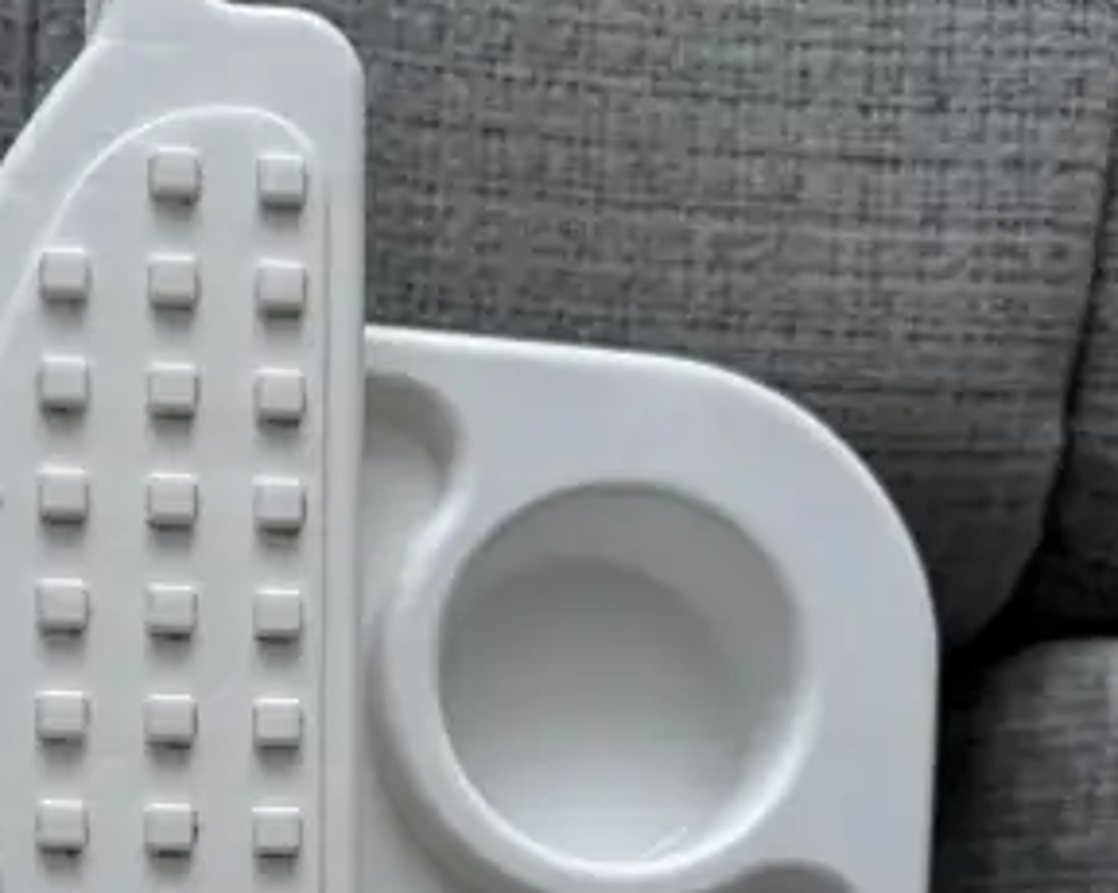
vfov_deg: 22.4
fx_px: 2017
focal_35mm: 61
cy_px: 1149
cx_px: 149
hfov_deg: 29.9
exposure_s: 1/121
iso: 200
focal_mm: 6.76
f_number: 1.78
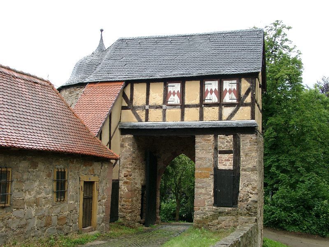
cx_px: 164
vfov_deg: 34.3
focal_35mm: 42
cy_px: 124
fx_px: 399
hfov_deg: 44.8
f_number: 4
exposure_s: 1/172
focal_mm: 8.82
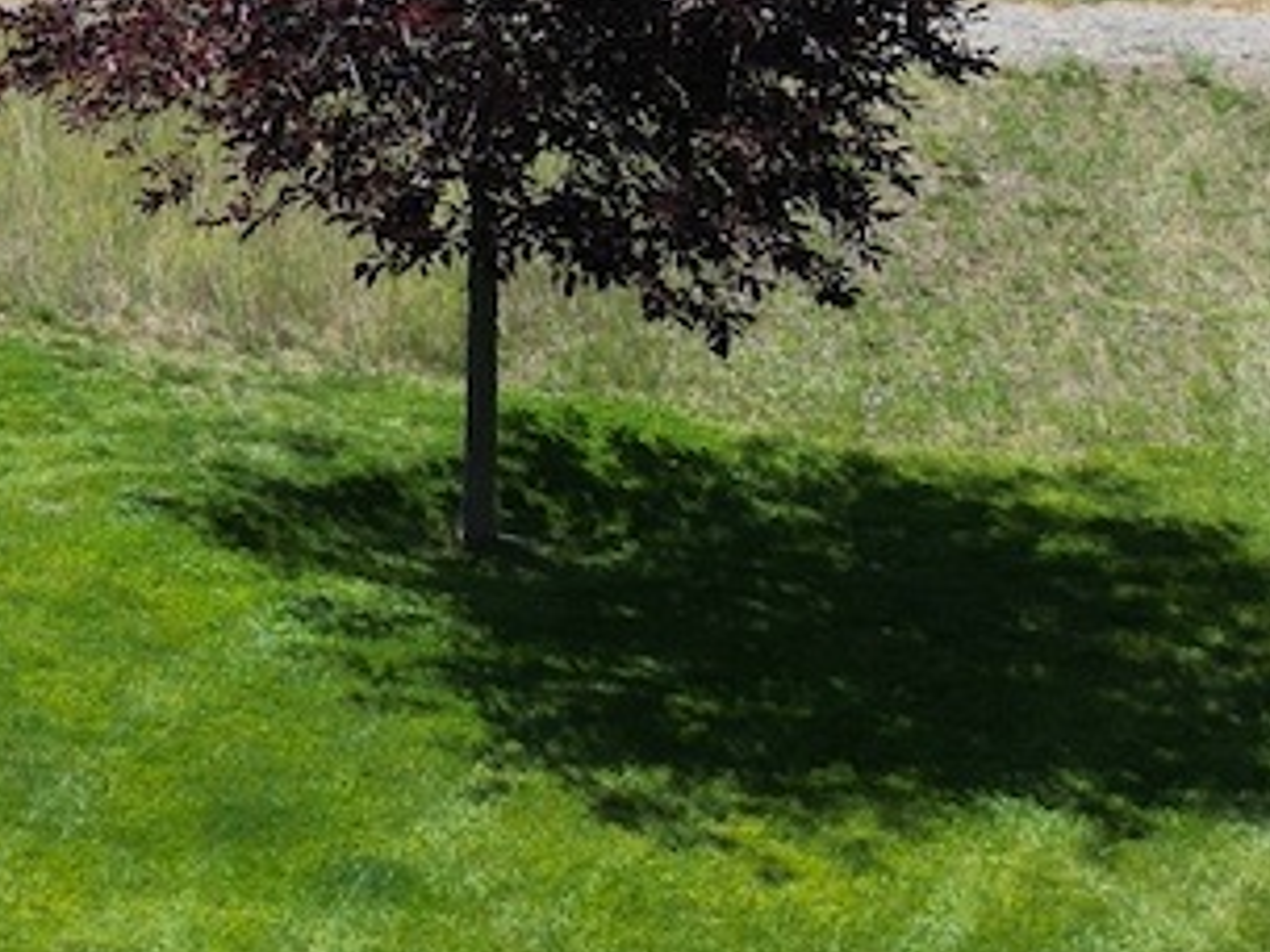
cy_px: -29
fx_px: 3706
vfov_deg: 14.4
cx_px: -259
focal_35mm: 101
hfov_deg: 18.4
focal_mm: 6.72
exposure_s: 1/3200
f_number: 1.7
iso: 140
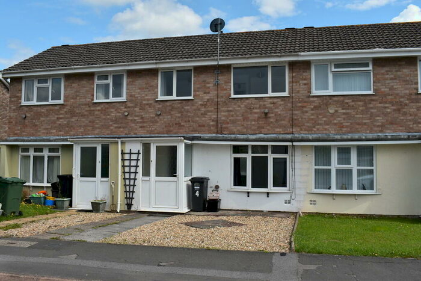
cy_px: 140
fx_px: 386
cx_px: 210
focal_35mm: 33
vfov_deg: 40.0
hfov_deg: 57.2
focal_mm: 22
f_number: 11
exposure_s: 1/200
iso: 100
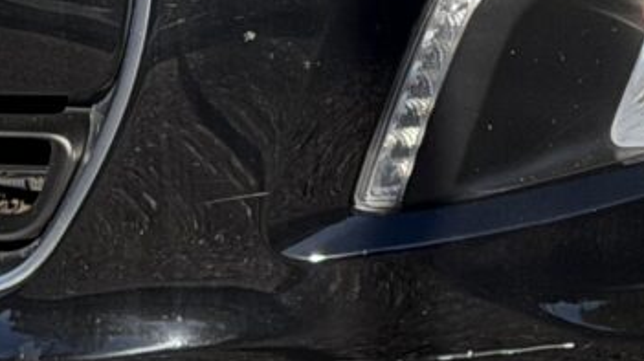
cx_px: 1022
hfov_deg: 7.4
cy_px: -616
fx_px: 4881
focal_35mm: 286
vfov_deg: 4.1
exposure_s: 1/1931
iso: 100
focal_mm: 6.76
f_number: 1.78
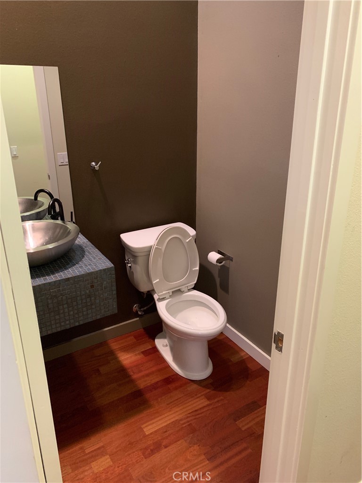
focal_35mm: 26
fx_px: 363
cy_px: 242
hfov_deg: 53.1
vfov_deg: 67.3
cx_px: 181
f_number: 1.8
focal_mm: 4.25
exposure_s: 1/30
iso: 400
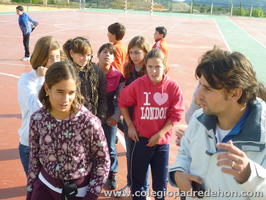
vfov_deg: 33.6
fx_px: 330
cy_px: 100
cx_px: 133
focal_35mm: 43
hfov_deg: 43.9
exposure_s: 1/320
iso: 160
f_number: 4.5
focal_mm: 7.5
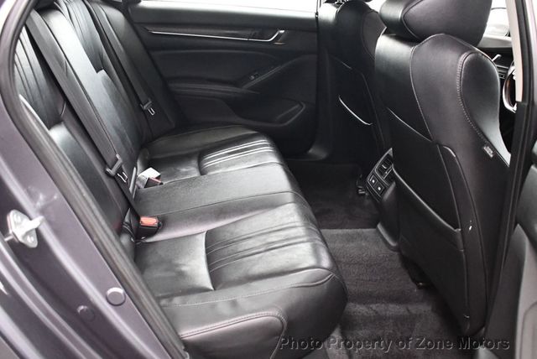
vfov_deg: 36.9
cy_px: 180
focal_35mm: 36
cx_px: 268
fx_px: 537
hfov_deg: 53.1
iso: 4500
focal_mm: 18
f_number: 3.5
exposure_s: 1/60
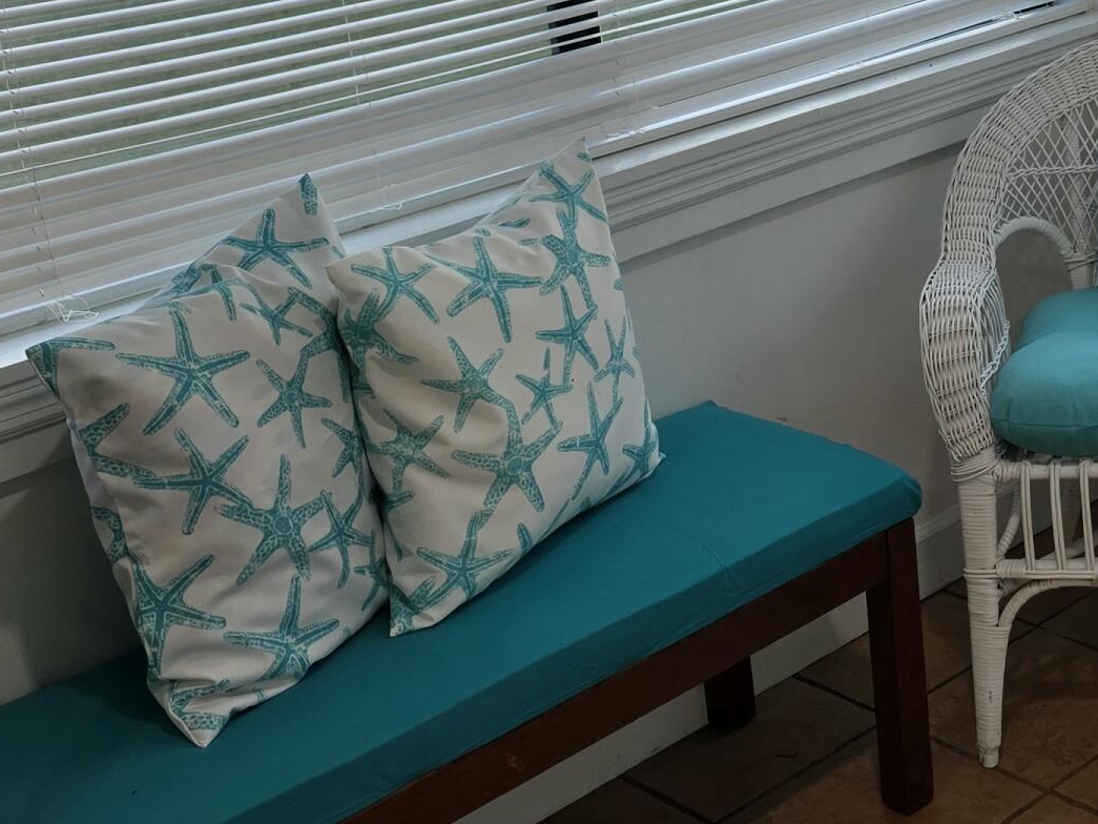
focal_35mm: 66
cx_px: 1099
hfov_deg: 27.7
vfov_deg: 21.4
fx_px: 2094
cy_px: -29
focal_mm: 6.3
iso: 64
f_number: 1.7
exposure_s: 1/120
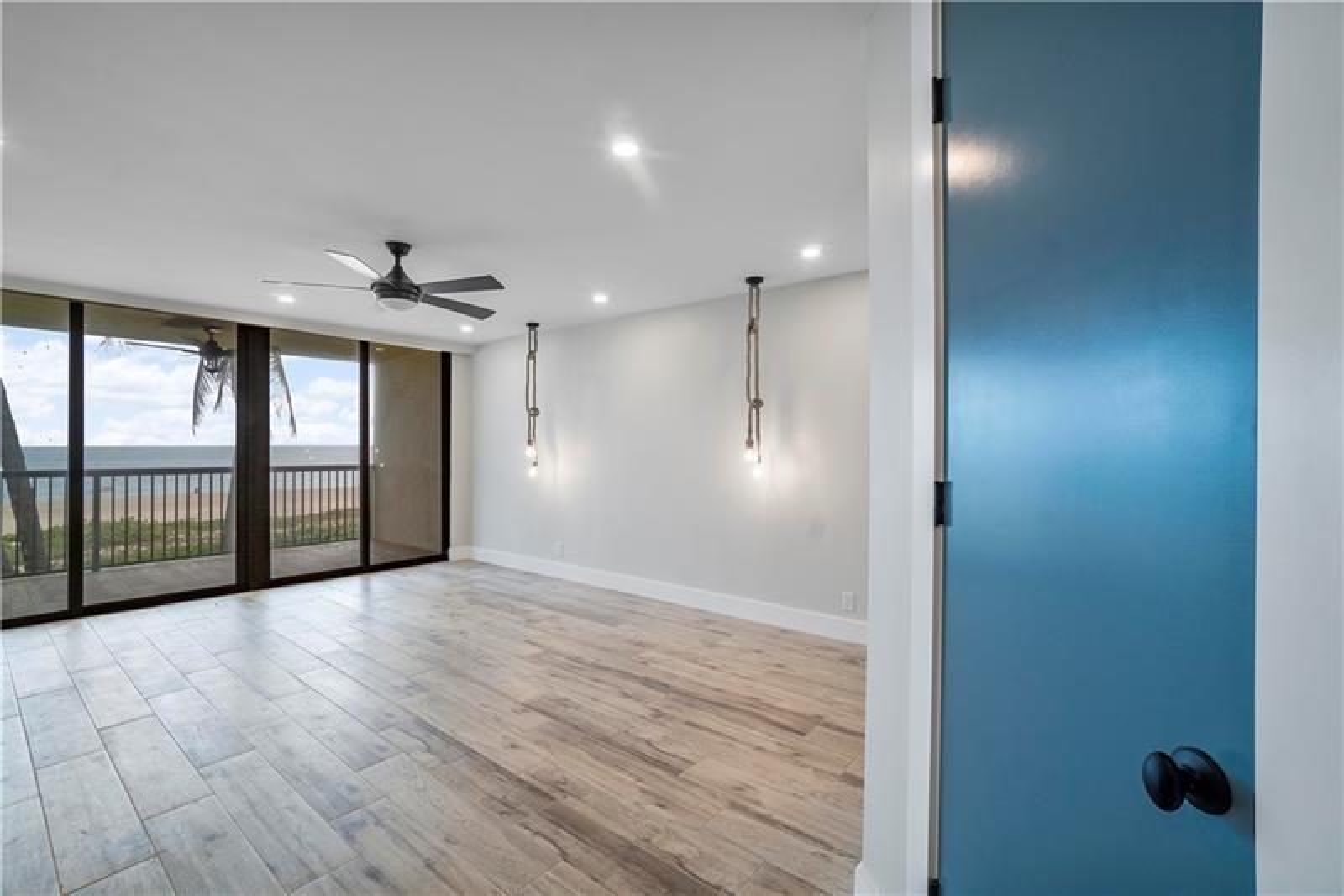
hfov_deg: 100.4
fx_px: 560
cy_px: 448
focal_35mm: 15
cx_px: 672
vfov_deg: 77.3
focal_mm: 10
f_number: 11
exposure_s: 1/20
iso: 250
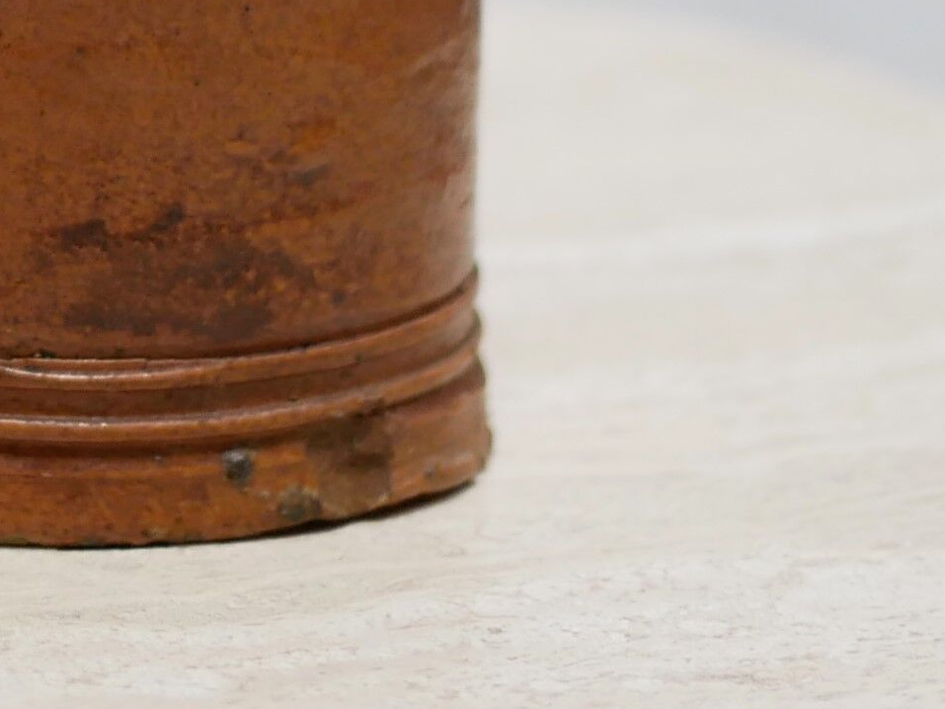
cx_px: -220
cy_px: -775
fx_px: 5242
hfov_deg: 10.1
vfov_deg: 7.4
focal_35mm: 192
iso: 320
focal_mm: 20
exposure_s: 1/60
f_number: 1.7
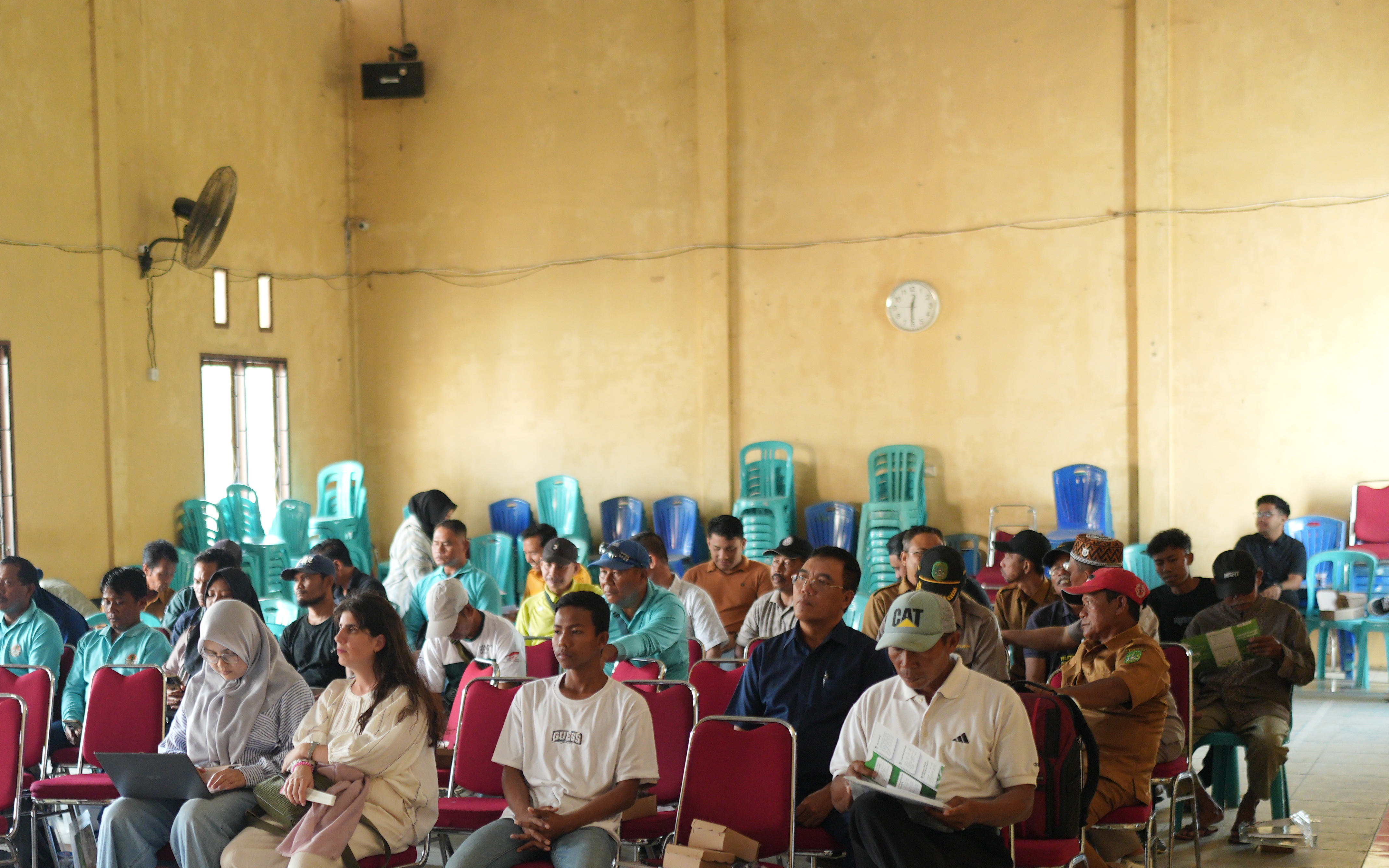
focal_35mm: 58
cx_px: 445
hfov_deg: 34.7
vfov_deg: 22.2
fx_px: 2196
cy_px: 617
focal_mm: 35
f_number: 1.4
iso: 1250
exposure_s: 1/125
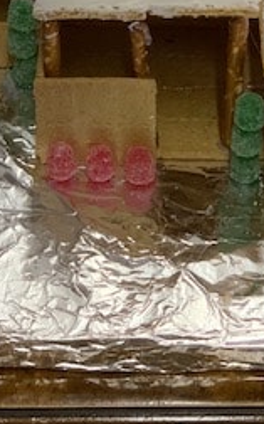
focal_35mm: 140
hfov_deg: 9.3
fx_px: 1615
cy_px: 153
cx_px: 178
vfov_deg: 14.9
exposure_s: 1/60
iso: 125
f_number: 2.4
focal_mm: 6
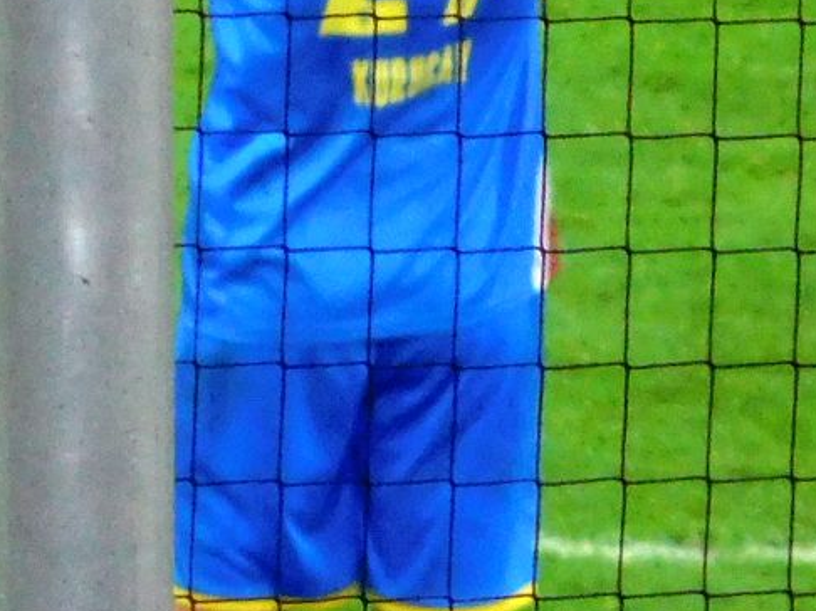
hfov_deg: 1.0
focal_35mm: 2059
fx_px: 48513
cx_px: 410
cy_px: -215
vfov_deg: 0.7
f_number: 6.5
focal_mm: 90
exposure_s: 1/60
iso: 500
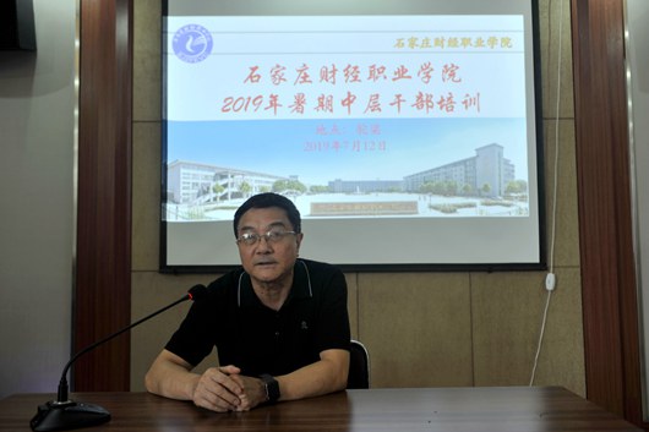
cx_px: 324
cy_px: 216
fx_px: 613
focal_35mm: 34
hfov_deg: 55.8
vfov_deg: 38.9
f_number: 3.5
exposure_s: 1/25
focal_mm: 34
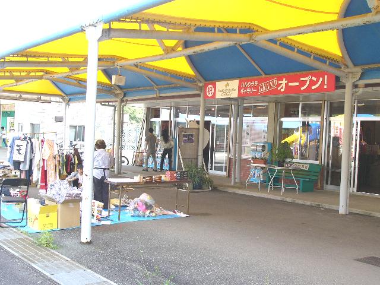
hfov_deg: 42.1
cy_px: 142
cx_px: 190
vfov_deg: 32.2
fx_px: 494
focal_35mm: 45
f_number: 2.8
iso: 50
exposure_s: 1/60
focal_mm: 7.6
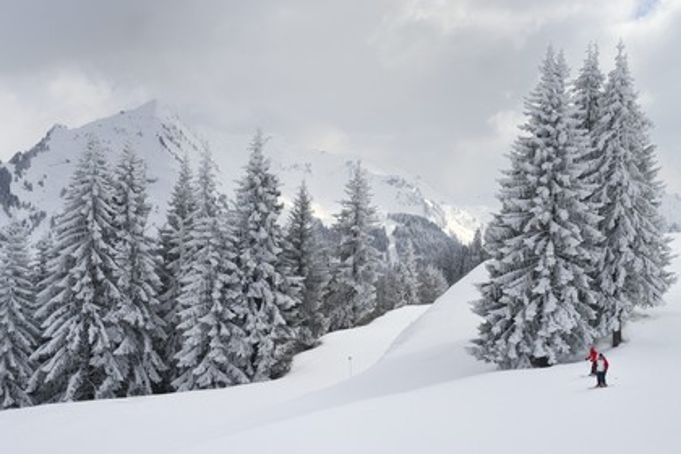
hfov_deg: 41.1
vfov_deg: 28.1
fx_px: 908
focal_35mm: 48
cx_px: 340
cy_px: 227
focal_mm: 48
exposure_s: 1/500
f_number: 13
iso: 200
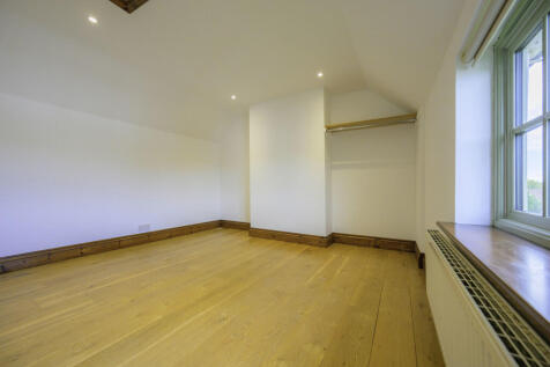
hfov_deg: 104.3
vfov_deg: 81.2
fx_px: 214
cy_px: 184
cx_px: 275
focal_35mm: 14
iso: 400
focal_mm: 14
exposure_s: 1/125
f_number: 6.3
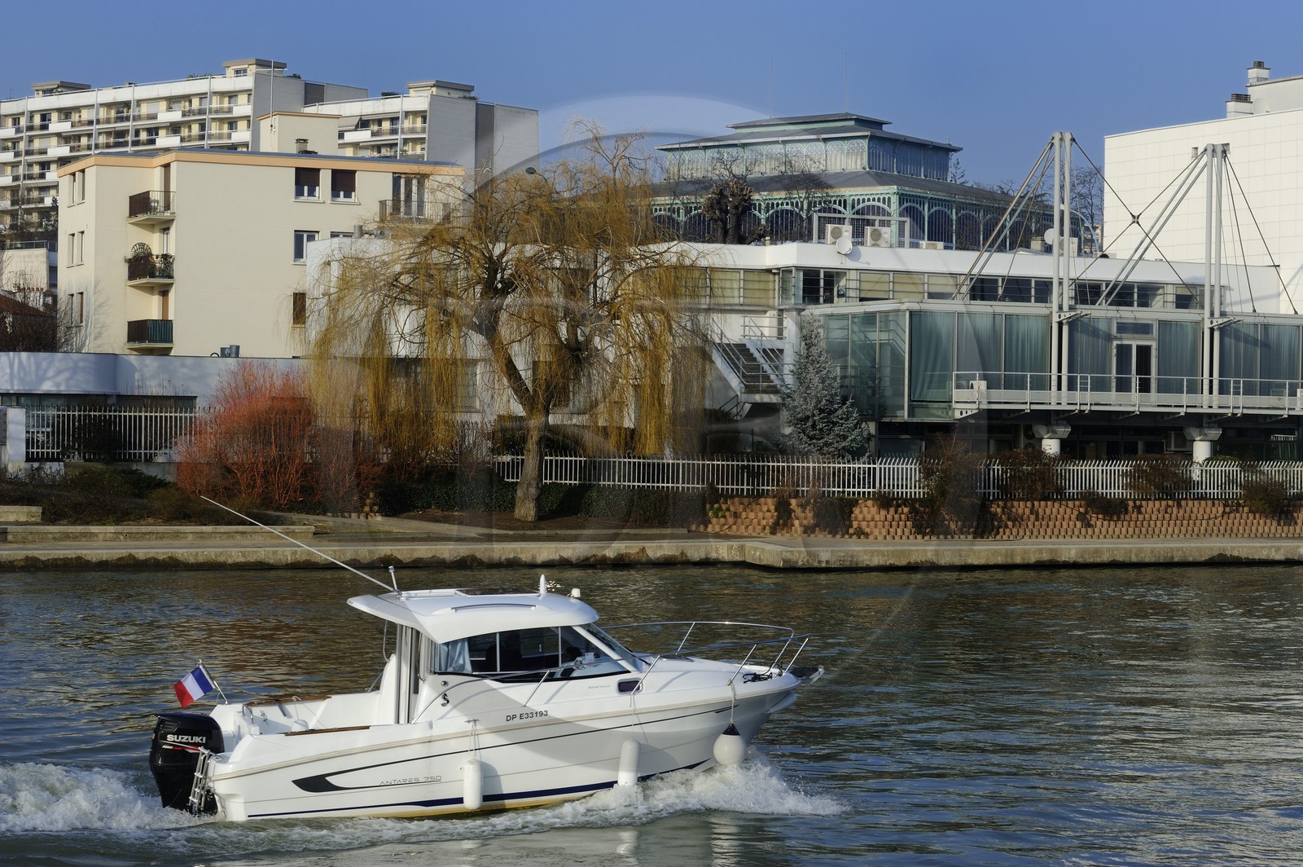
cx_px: 652
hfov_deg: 28.9
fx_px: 2531
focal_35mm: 70
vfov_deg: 19.4
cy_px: 434
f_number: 11
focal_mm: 70
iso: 200
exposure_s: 1/200
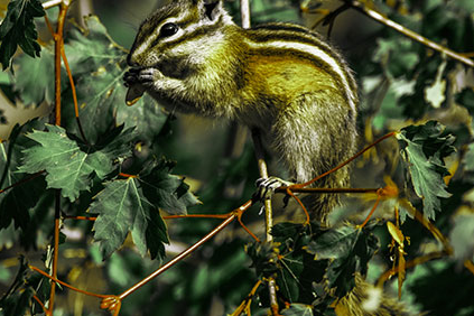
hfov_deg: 1.5
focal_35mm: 1419
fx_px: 18682
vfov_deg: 1.0
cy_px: 151
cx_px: 224
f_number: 13
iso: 2200
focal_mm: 1200
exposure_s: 1/1250
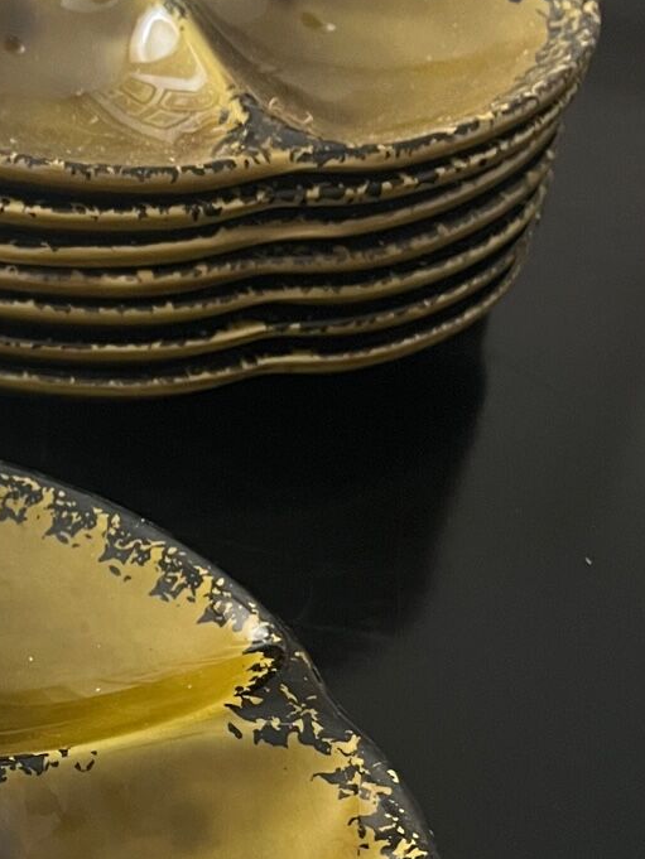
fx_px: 1912
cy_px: 648
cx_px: -187
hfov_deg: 17.9
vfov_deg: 25.0
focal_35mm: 77
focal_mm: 5.1
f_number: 1.6
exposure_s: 1/30
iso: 640
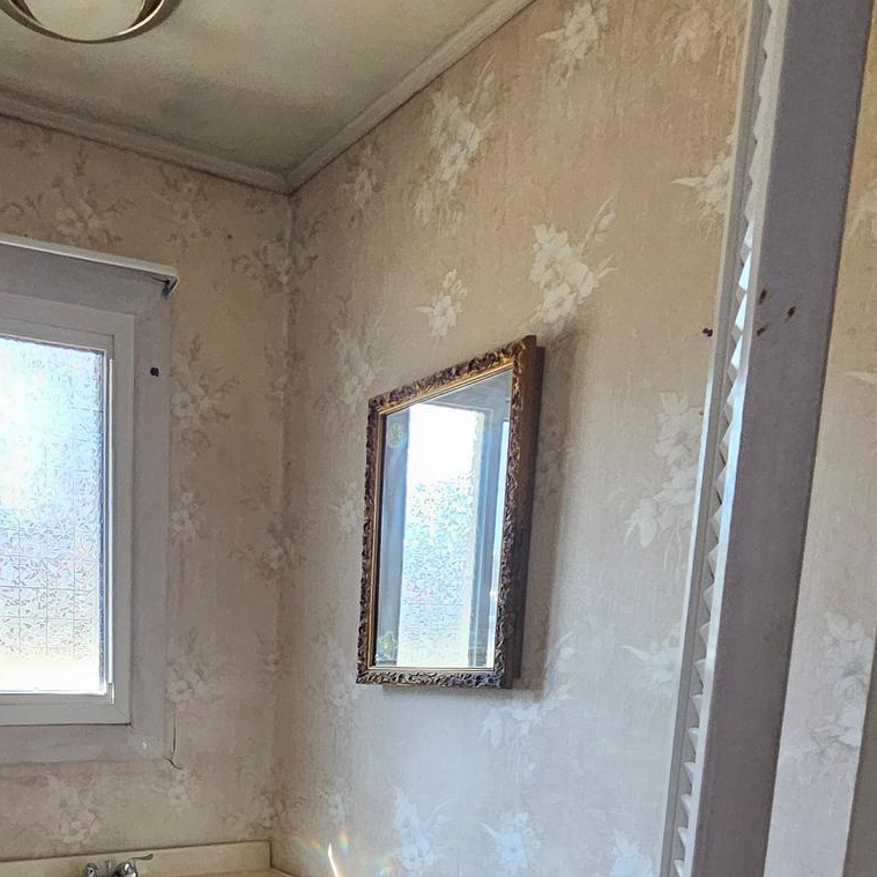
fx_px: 889
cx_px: 153
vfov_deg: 45.5
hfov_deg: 48.9
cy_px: 848
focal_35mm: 31
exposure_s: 1/100
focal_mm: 1.74
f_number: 2.2
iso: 500
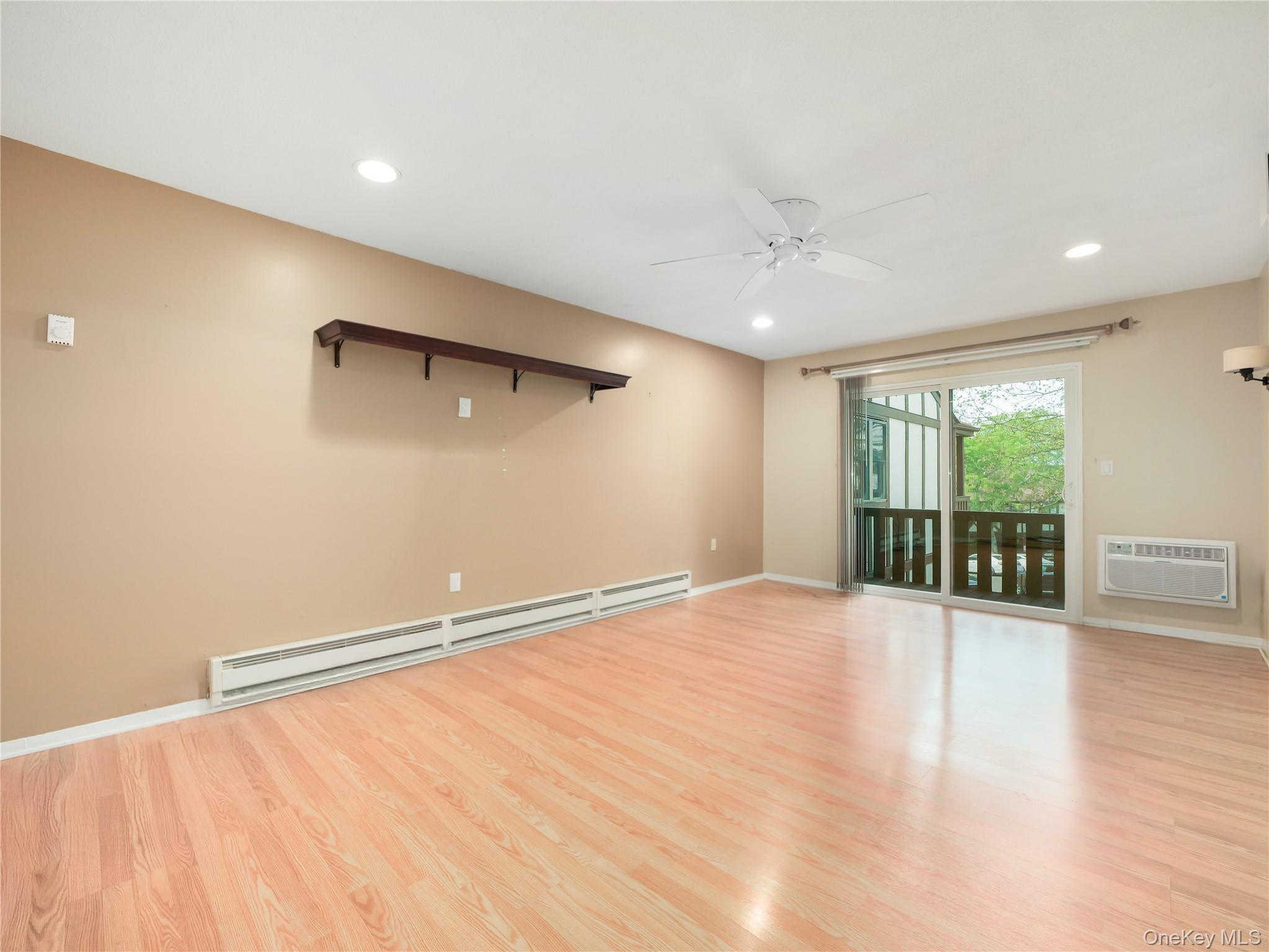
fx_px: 513
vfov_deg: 85.7
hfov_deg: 102.0
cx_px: 634
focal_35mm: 14
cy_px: 476
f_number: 2.8
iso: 800
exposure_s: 1/13
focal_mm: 7
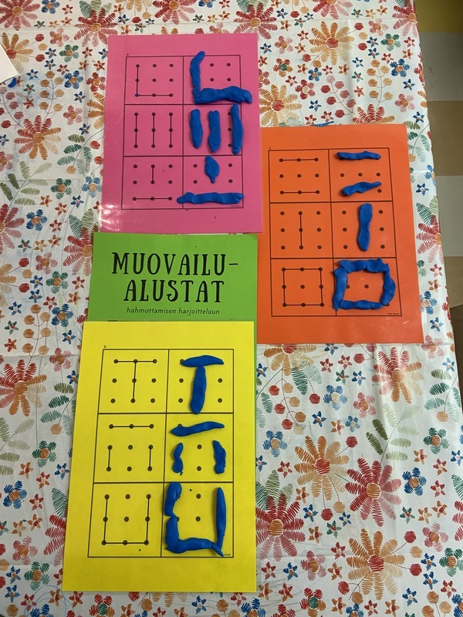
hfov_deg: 53.1
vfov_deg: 67.3
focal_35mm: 26
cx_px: 232
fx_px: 464
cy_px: 308
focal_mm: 4.25
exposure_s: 1/50
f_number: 1.8
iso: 100
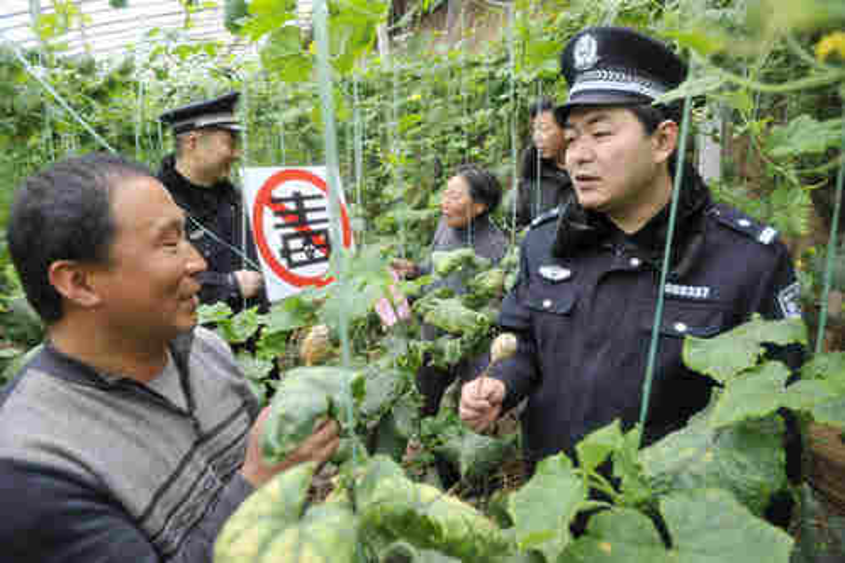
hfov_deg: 73.7
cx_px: 422
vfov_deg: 53.1
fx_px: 563
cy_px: 282
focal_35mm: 24
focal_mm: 24
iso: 250
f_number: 4.5
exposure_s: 1/80
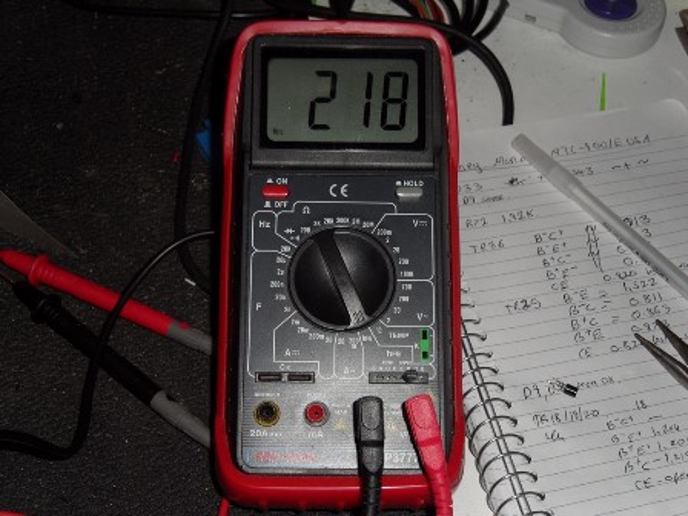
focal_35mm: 53
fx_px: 1053
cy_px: 258
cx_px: 344
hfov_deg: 36.2
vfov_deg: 27.5
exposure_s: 1/60
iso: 100
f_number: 11
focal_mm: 9.5
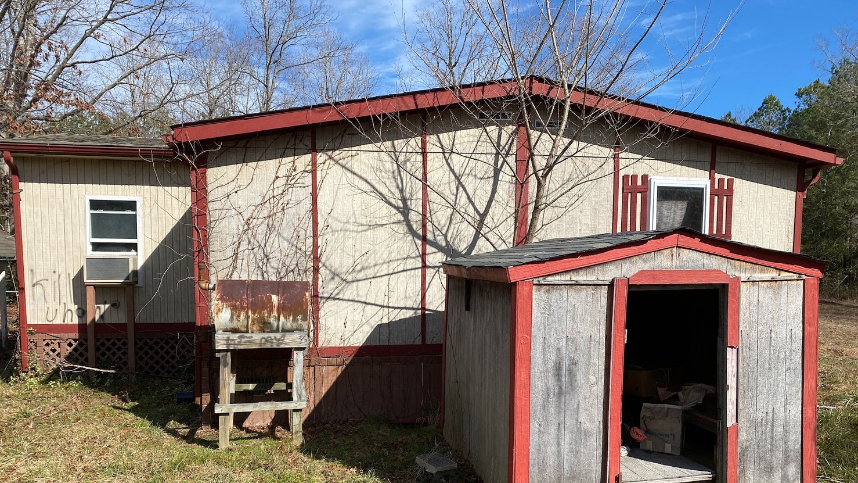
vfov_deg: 39.7
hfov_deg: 66.1
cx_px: 428
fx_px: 660
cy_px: 323
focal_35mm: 29
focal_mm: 4.25
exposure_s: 1/2967
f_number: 1.8
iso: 32
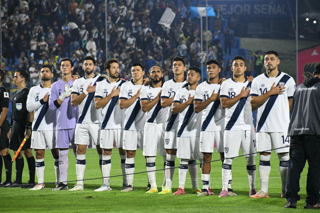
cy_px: 106
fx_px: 1867
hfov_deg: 9.8
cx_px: 160
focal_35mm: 210
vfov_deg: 6.5
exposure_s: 1/800
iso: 8000
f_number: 6.3
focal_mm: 140
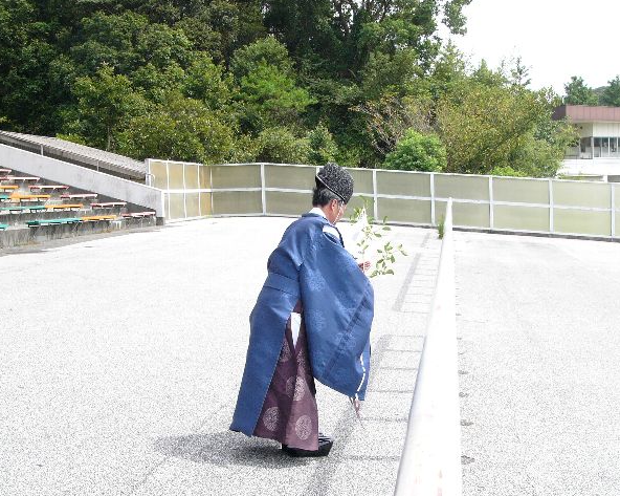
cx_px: 296
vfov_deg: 26.7
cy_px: 250
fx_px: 1045
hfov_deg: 33.0
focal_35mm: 57
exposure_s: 1/1000
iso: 100
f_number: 2.8
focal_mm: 8.9
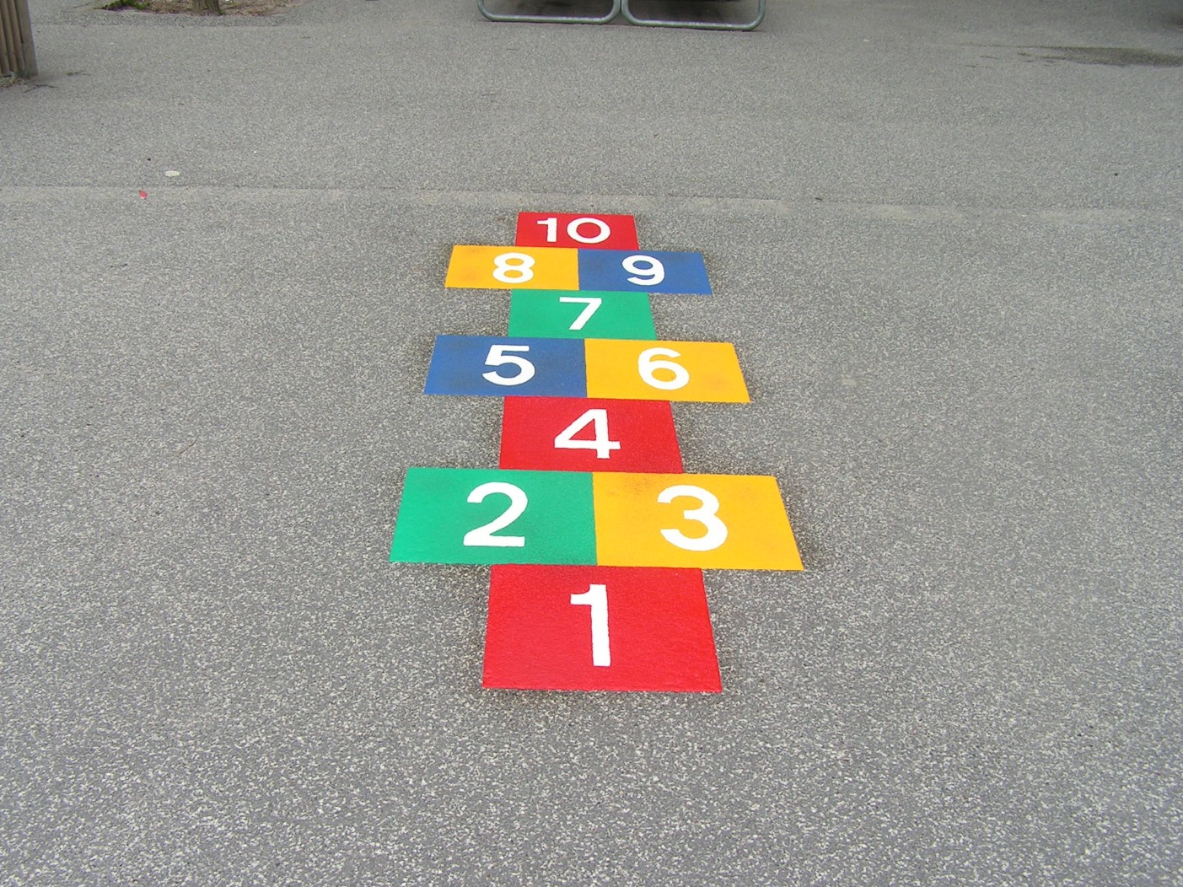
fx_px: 1333
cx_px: 582
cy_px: 443
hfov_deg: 47.9
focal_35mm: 39
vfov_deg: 36.8
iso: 50
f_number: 5
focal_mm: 6.3
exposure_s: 1/40
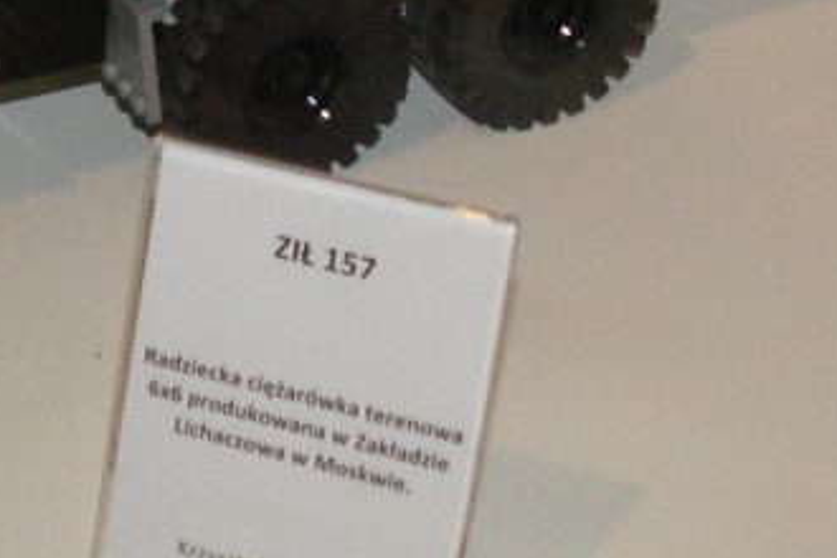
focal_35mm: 141
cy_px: 15
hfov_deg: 14.2
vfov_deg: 9.7
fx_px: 3278
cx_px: -101
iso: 160
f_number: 2.8
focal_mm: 5.86
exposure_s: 1/60
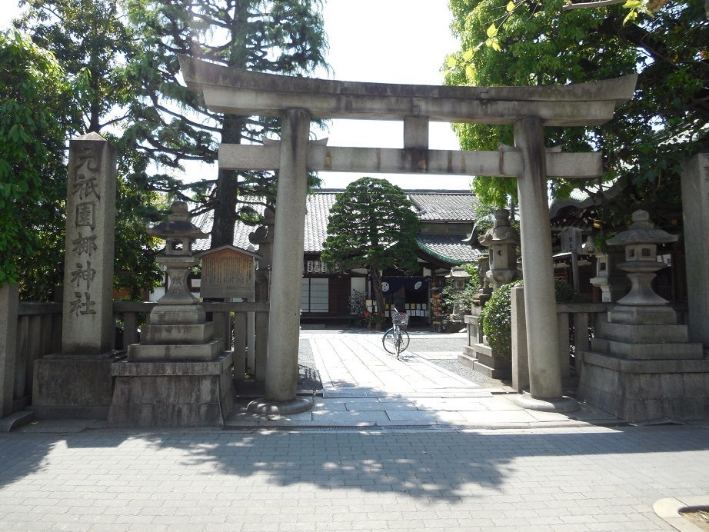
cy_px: 266
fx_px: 512
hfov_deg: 69.4
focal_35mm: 25
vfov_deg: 54.9
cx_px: 354
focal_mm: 4.5
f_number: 3.1
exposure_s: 1/640
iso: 125
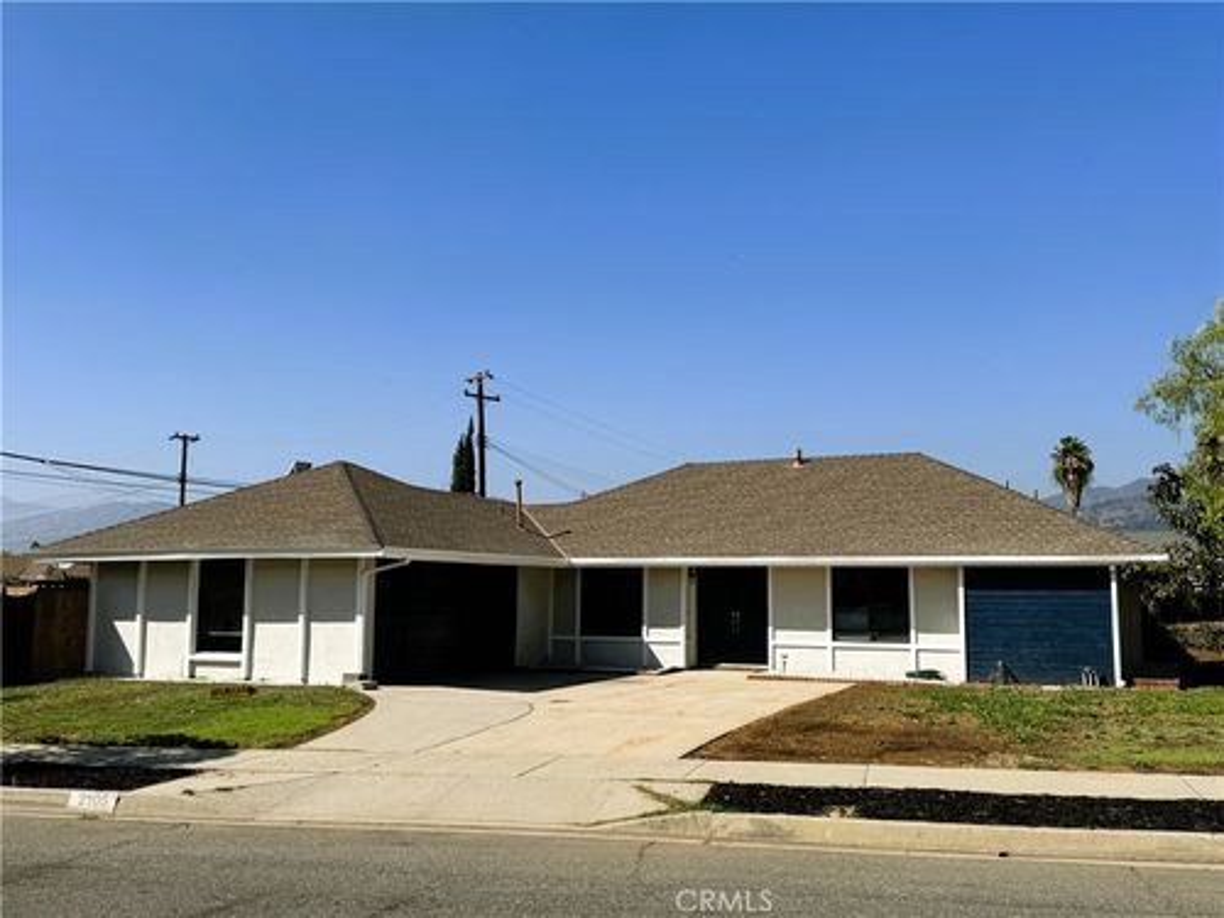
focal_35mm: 35
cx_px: 612
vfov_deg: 40.7
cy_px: 459
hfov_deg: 52.6
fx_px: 1238
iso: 80
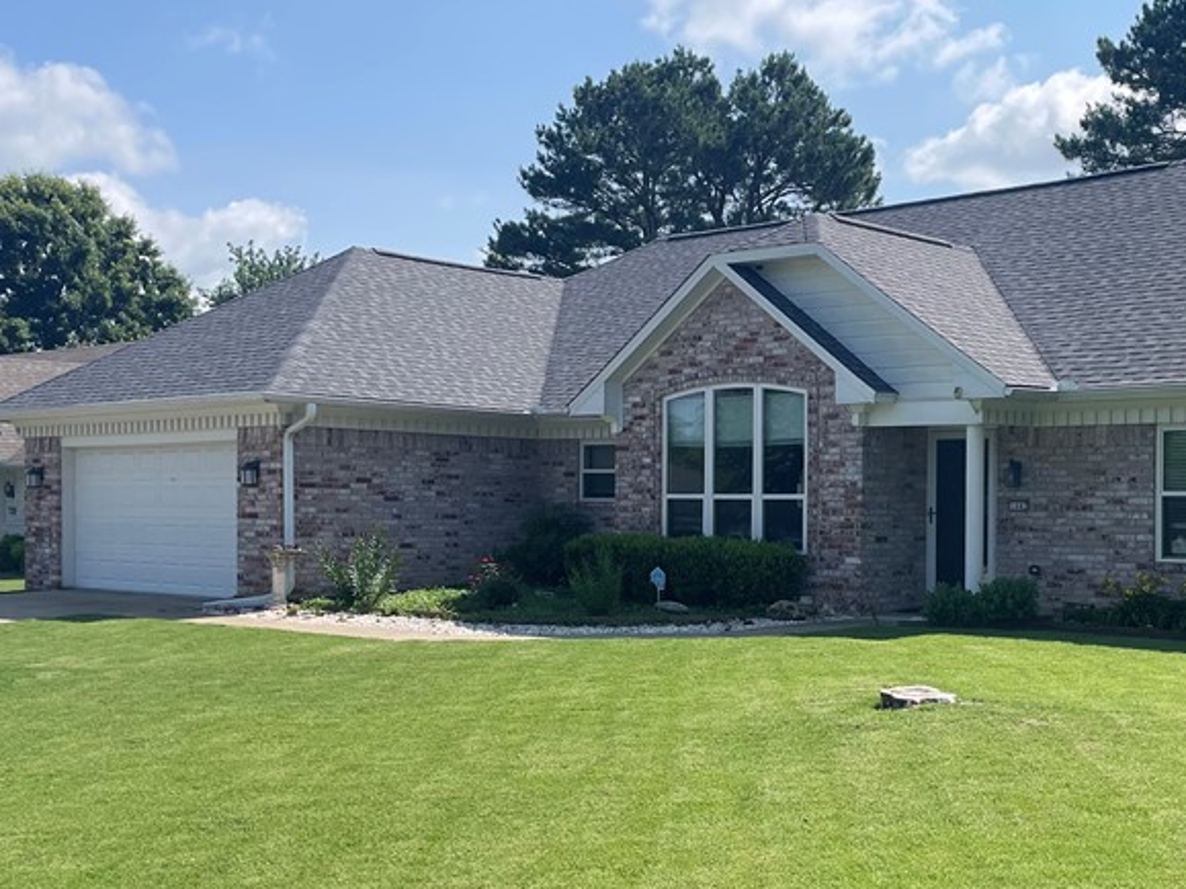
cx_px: 821
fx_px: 1576
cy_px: 535
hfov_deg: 40.6
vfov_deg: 31.4
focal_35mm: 46
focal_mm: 4.2
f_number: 1.6
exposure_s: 1/4292
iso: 50
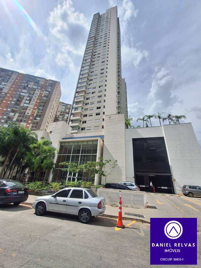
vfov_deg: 106.2
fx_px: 101
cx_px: 100
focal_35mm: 13
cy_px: 134
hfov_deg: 89.9
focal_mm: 1.74
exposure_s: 1/4274
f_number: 2.2
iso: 40
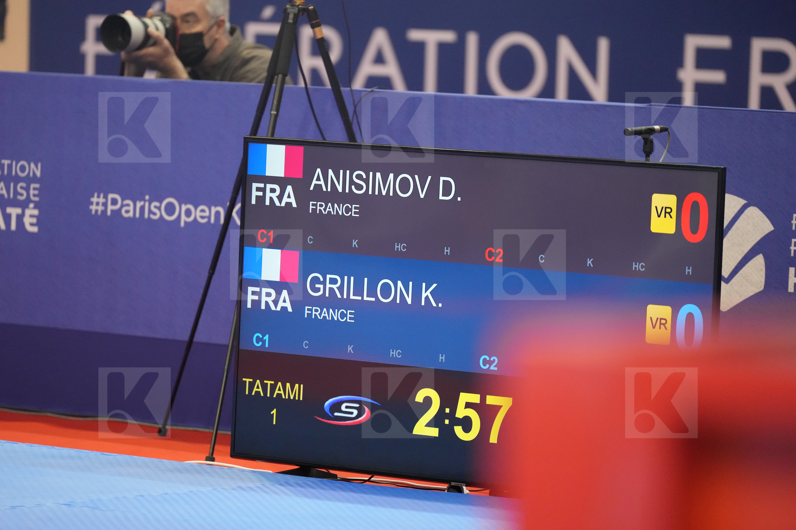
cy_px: 265
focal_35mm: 200
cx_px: 398
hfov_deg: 10.3
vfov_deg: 6.9
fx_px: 4421
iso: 6400
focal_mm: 200
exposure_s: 1/1000
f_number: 2.8
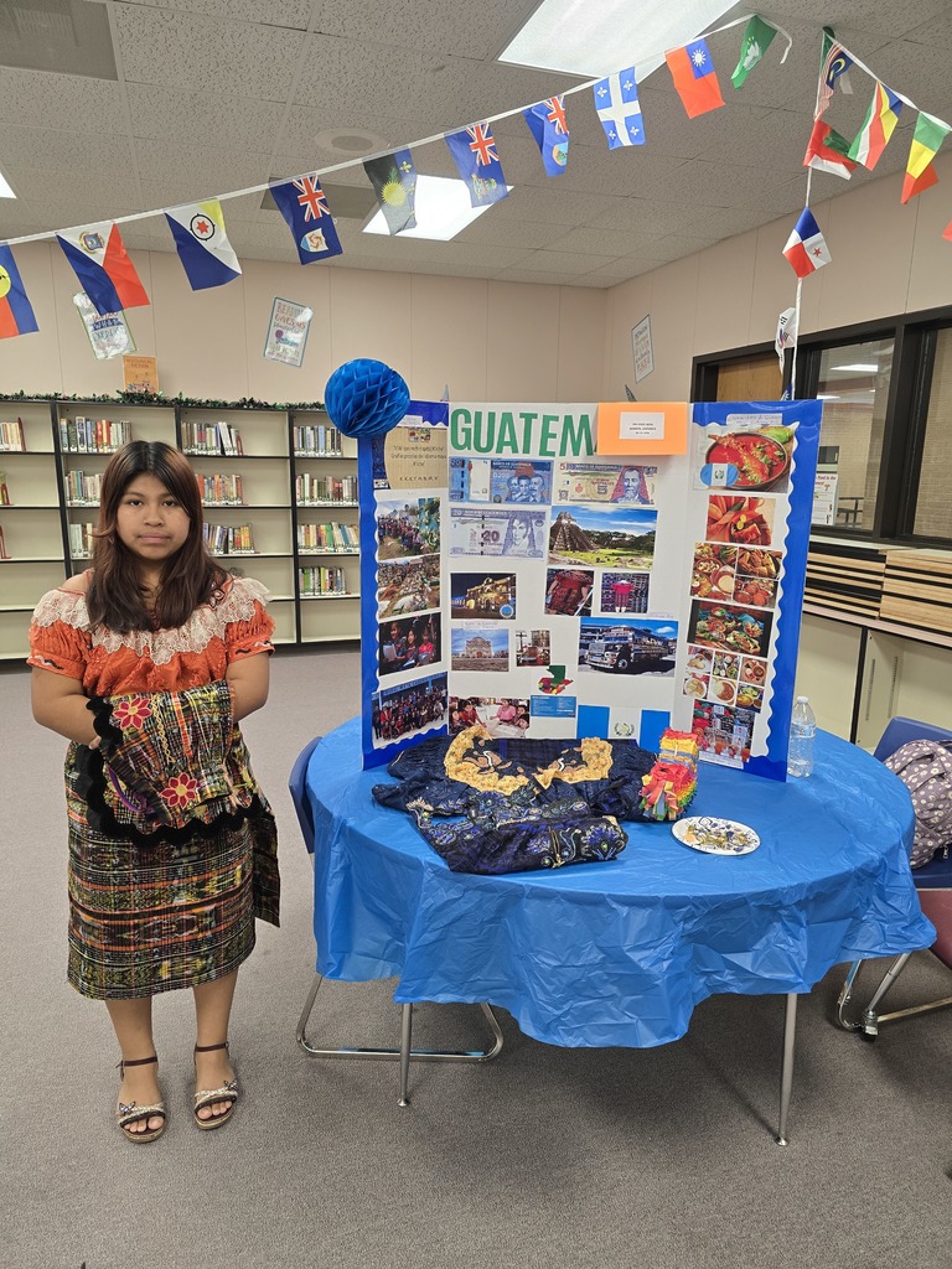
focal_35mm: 23
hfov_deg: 58.9
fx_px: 843
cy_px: 634
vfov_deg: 73.9
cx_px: 476
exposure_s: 1/120
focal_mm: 6.3
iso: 160
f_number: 1.7
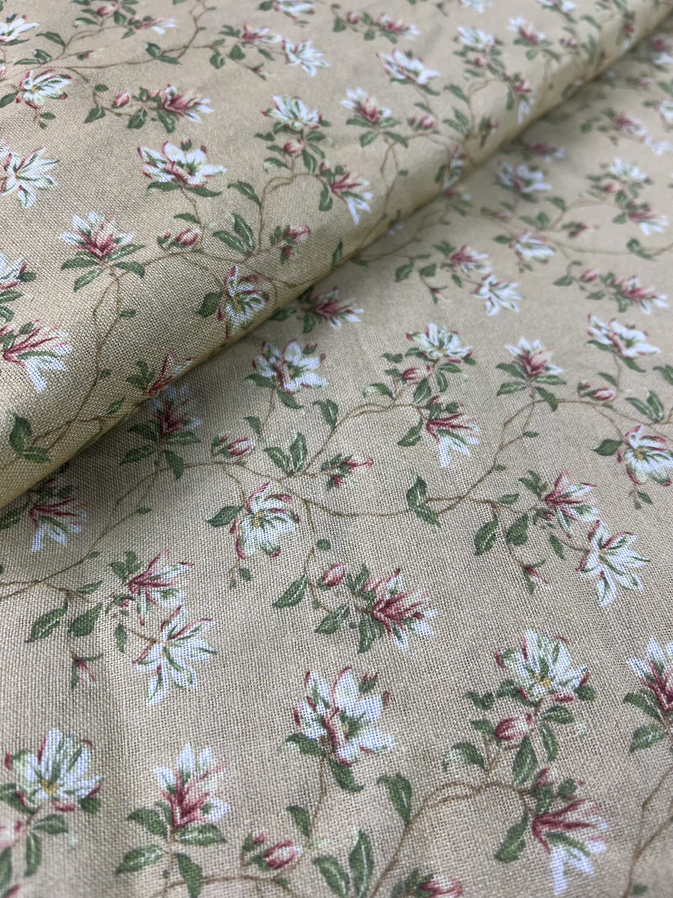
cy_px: 449
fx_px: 674
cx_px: 336
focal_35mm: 26
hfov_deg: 53.1
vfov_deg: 67.3
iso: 40
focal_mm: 5.1
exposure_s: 1/282
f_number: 1.6
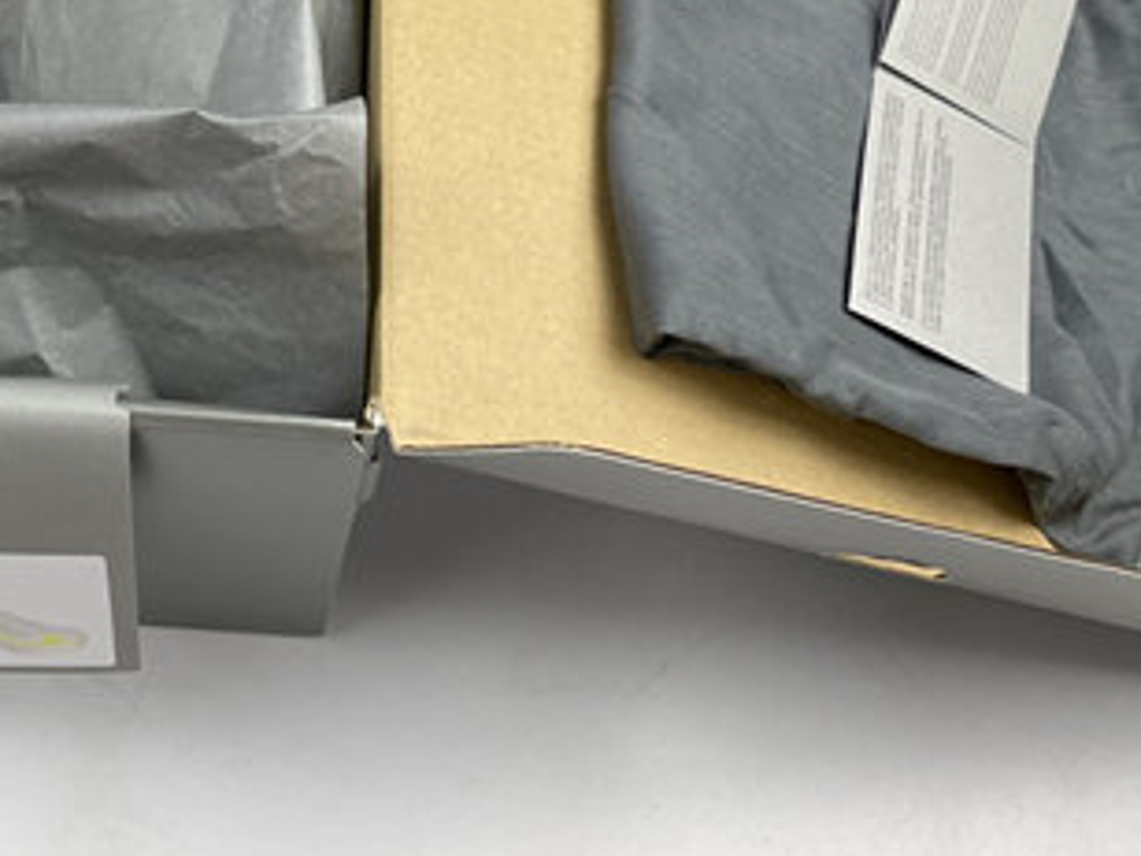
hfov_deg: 31.8
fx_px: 1945
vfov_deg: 23.7
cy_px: -17
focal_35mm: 59
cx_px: 215
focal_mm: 4.2
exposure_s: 1/100
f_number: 1.6
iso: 64
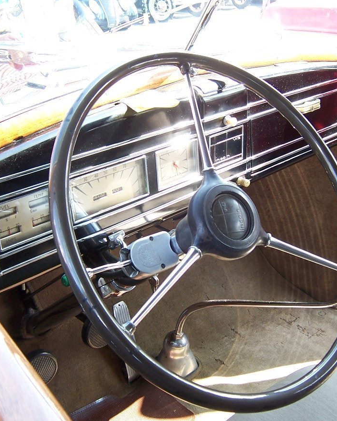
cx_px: 174
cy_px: 215
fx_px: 548
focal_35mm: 44
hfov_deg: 34.2
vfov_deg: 42.0
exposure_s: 1/45
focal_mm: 5.5
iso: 80
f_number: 3.4
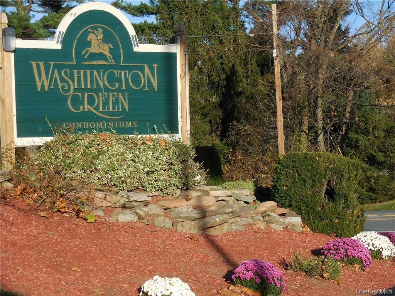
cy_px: 148
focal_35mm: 113
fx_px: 1289
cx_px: 198
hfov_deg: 17.4
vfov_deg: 13.1
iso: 125
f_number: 5.1
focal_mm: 20.4
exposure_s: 1/500
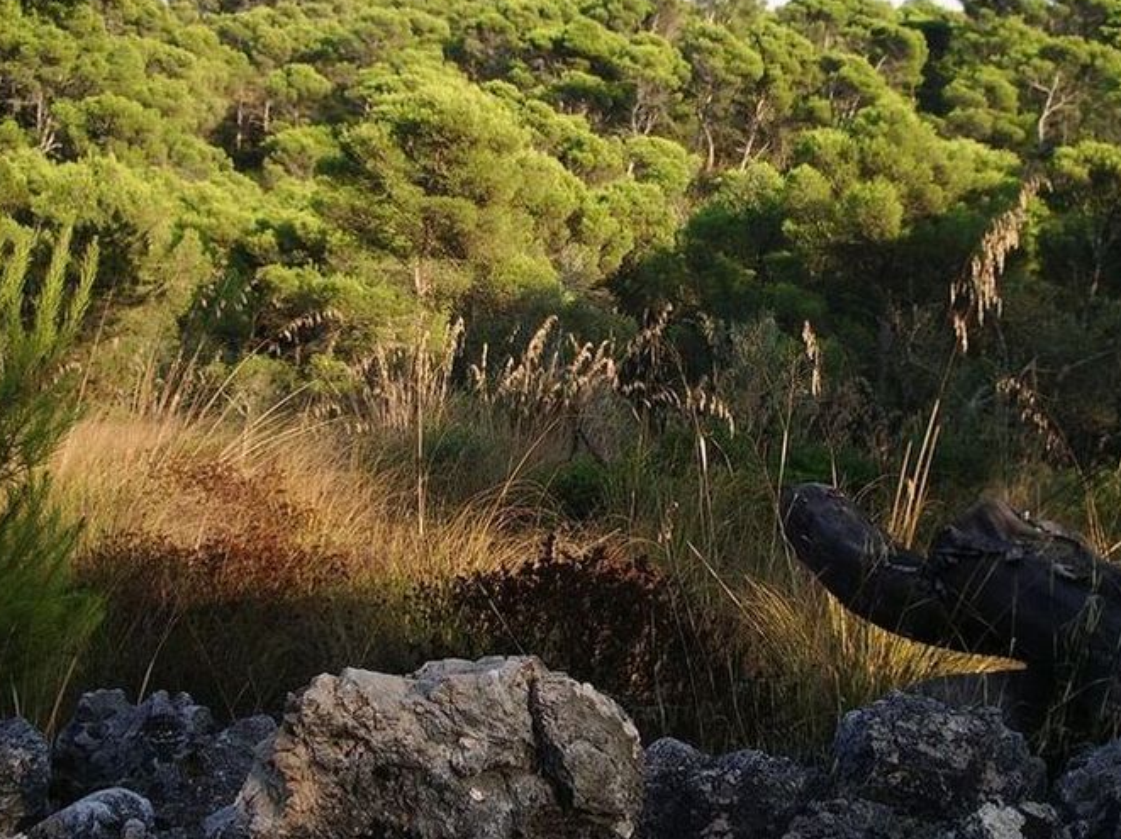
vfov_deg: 29.6
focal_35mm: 49
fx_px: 1586
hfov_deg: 38.9
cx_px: 628
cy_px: 370
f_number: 4.3
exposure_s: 1/160
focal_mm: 5.8
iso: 50
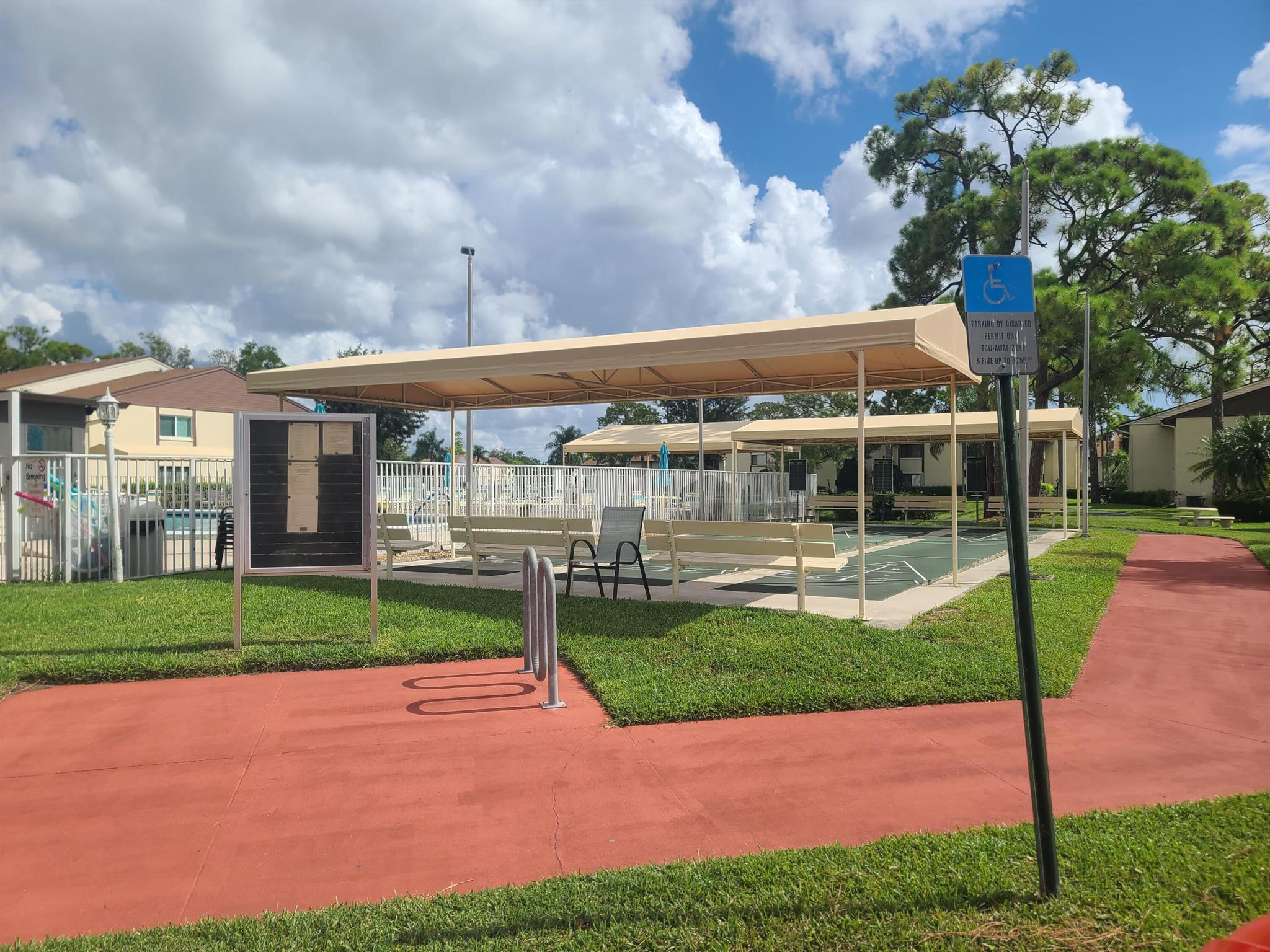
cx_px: 635
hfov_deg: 69.4
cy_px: 476
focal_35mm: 25
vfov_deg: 54.9
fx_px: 917
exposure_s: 1/1387
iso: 16
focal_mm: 7
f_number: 1.8
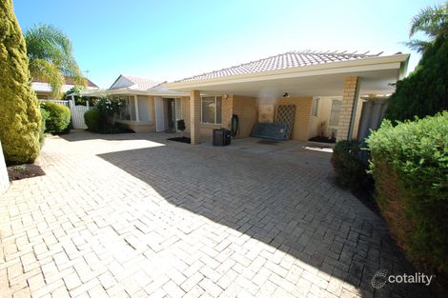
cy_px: 149
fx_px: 187
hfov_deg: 100.4
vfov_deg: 77.3
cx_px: 224
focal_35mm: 15
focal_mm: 10
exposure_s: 1/200
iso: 200
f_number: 7.1
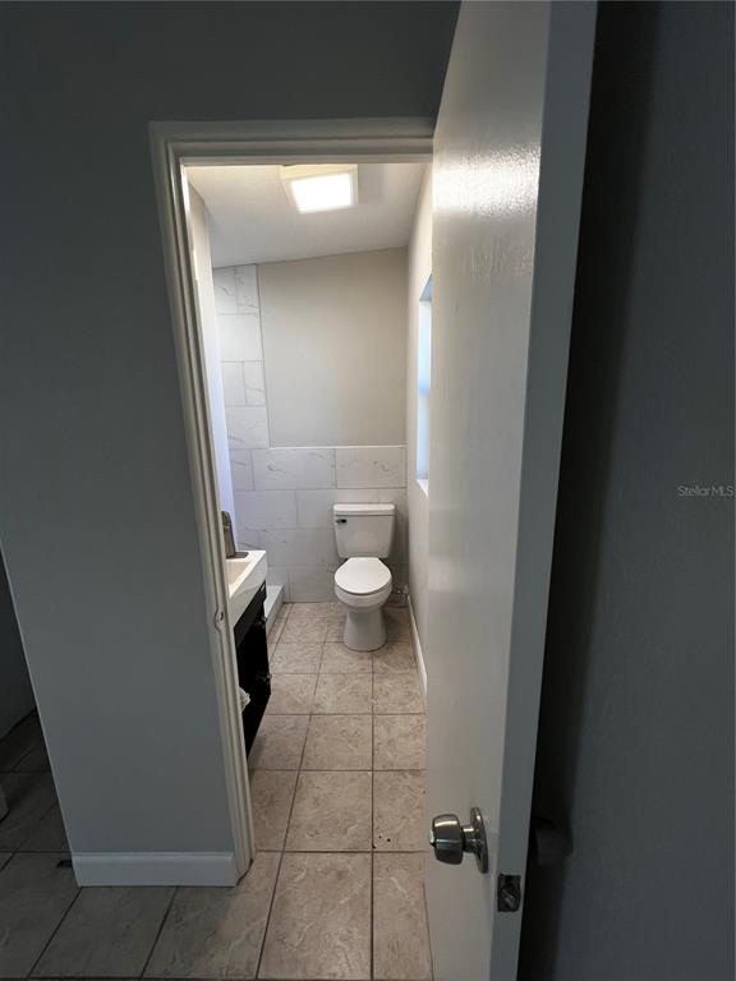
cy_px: 490
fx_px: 369
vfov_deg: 106.2
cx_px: 368
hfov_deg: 89.9
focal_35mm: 13
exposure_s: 1/120
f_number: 1.8
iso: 80
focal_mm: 1.57
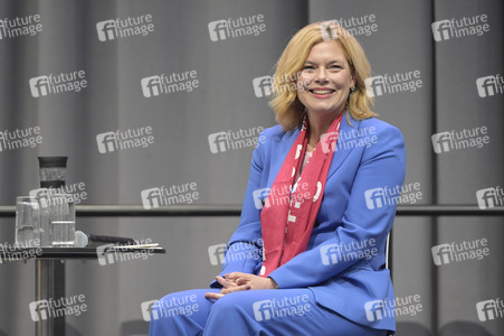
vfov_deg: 6.9
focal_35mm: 200
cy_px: 168
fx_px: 2798
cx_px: 252
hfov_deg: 10.3
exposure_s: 1/500
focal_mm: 200
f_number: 4
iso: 2500
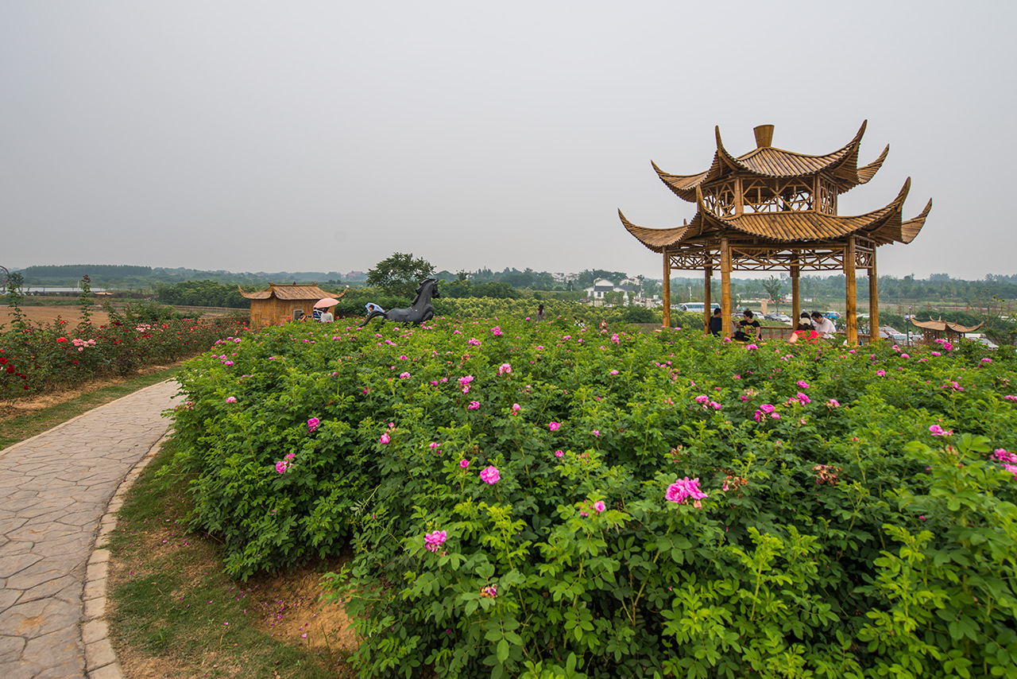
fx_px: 396
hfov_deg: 104.2
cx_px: 508
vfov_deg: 81.2
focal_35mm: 14
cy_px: 340
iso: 100
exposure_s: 1/160
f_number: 8
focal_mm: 14
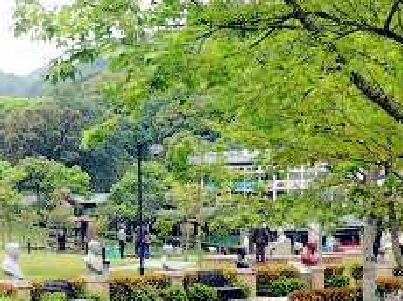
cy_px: 286
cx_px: -275
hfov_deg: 15.7
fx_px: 1291
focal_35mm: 111
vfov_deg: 13.2
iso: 100
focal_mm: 5.5
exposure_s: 1/400
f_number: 3
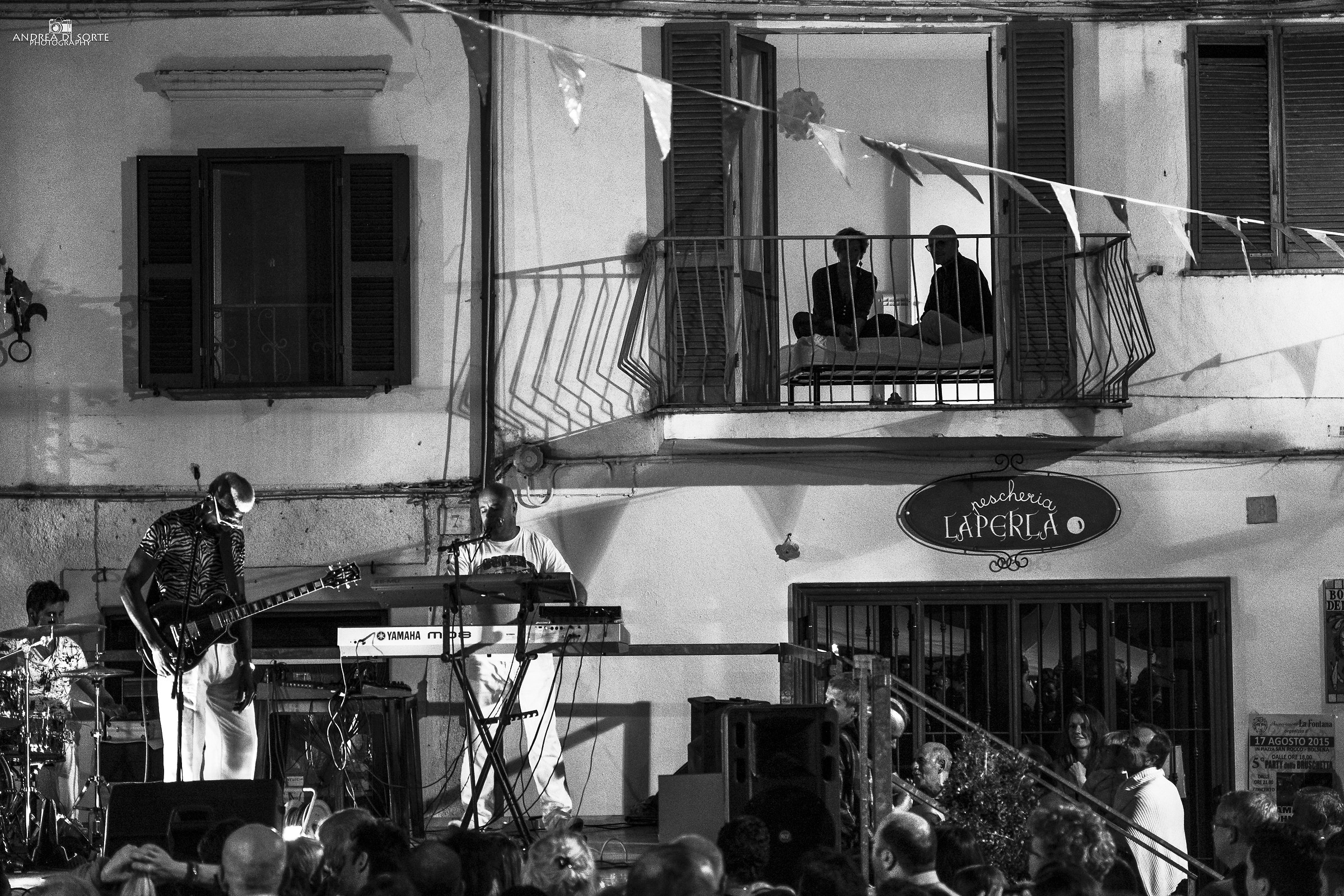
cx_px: 672
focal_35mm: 83
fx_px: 3098
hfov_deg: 24.5
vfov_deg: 16.5
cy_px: 448
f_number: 2.8
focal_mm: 55
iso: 1600
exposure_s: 1/180
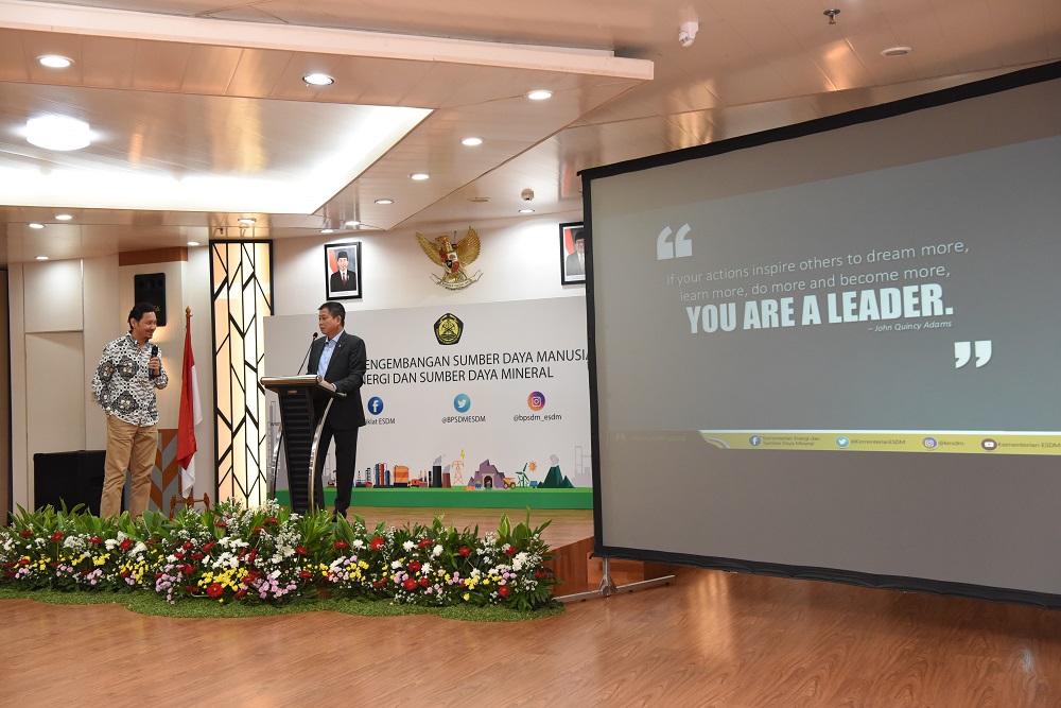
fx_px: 1238
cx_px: 530
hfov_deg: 46.4
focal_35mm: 42
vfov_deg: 31.9
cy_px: 354
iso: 3200
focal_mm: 42
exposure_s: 1/125
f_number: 5.6
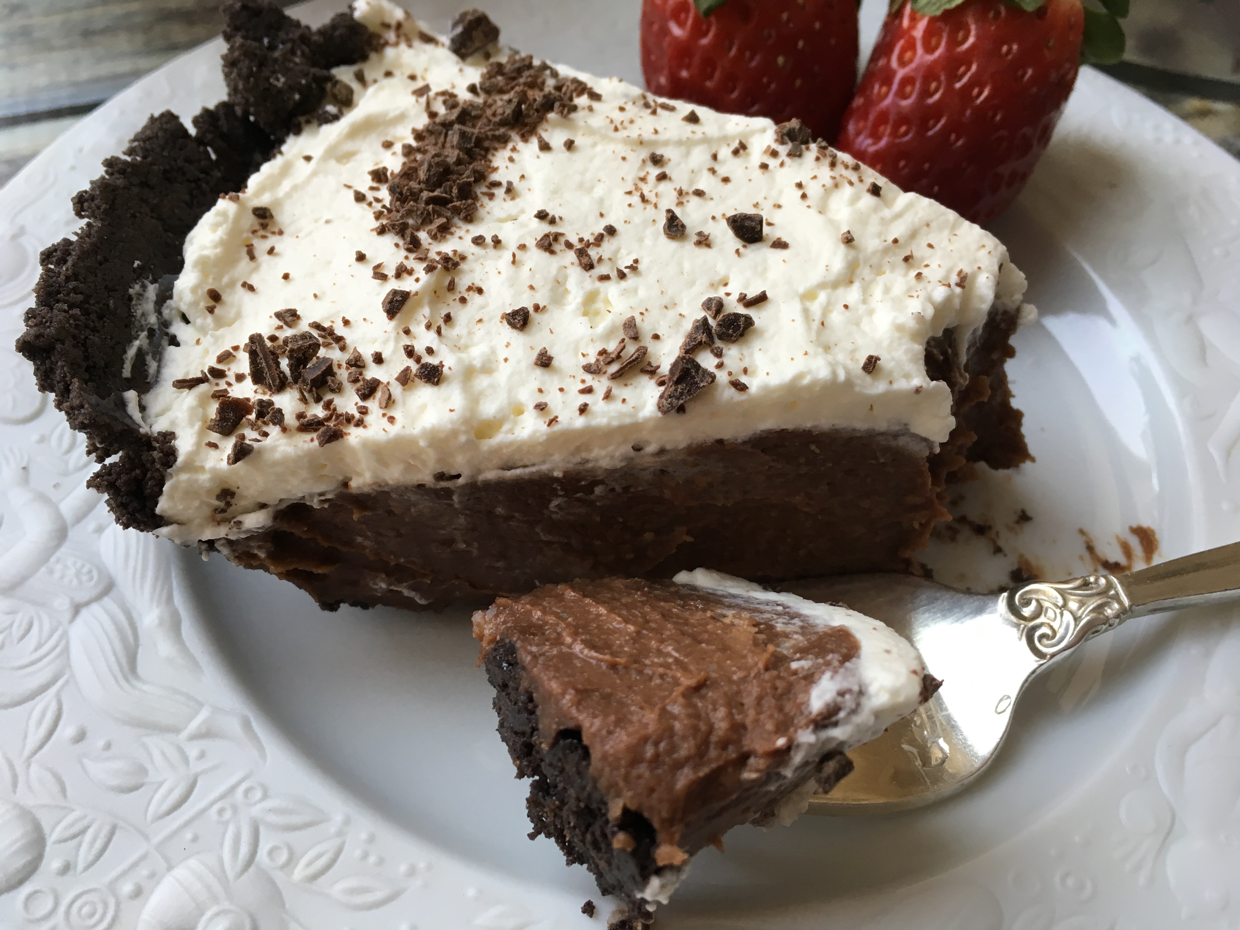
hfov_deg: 61.7
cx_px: 620
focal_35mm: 29
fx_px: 1039
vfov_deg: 48.2
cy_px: 465
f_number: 2.2
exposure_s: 1/30
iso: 32
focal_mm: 4.15
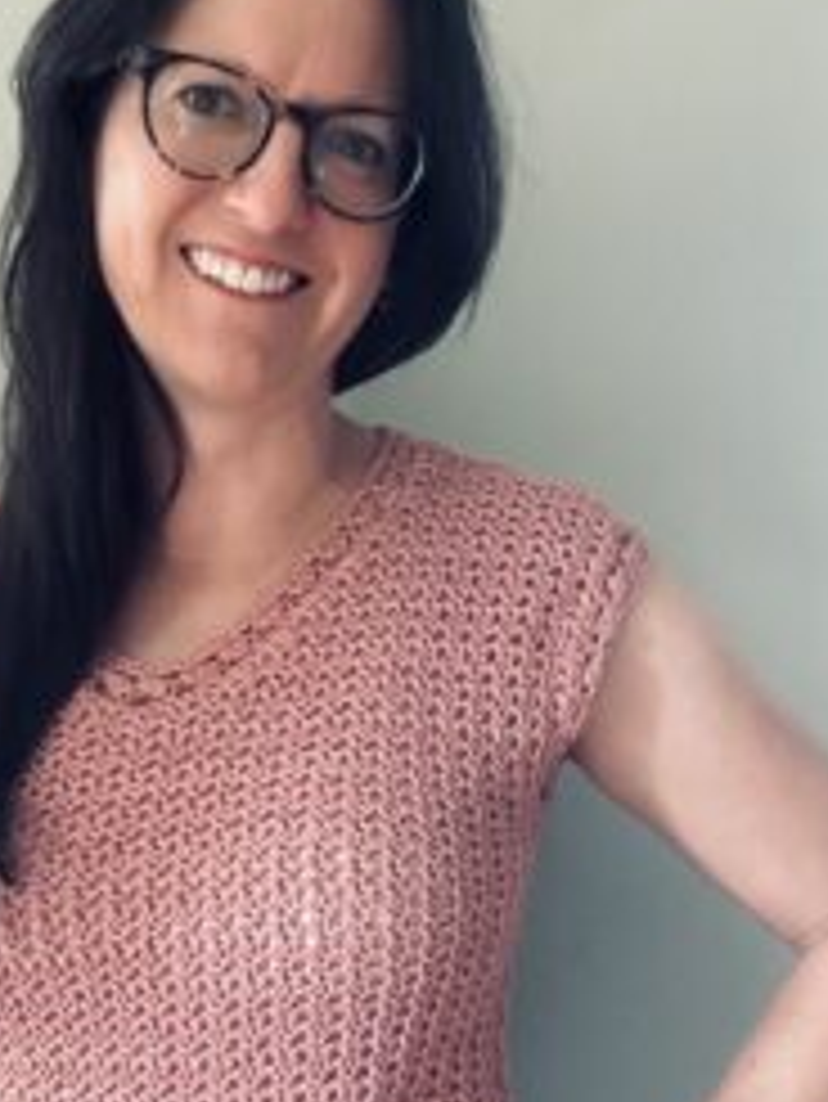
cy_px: 765
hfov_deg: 29.6
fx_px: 1561
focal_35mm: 49
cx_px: 315
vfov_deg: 38.3
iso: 320
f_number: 1.9
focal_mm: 2.69
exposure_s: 1/53
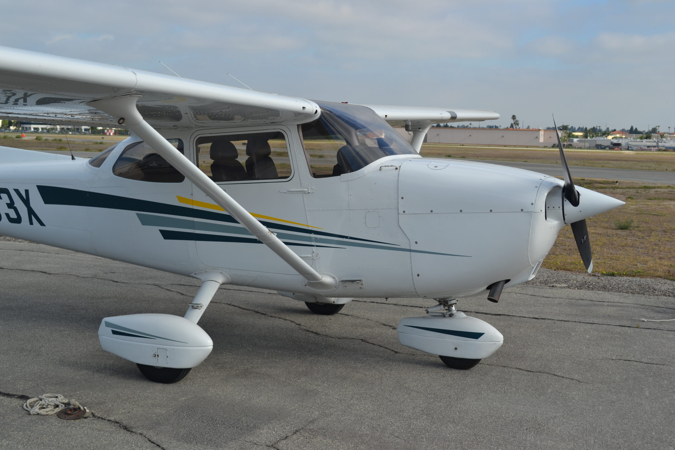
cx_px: 338
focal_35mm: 45
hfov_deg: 43.6
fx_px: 844
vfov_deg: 29.9
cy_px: 225
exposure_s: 1/400
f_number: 6.3
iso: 100
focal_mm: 30
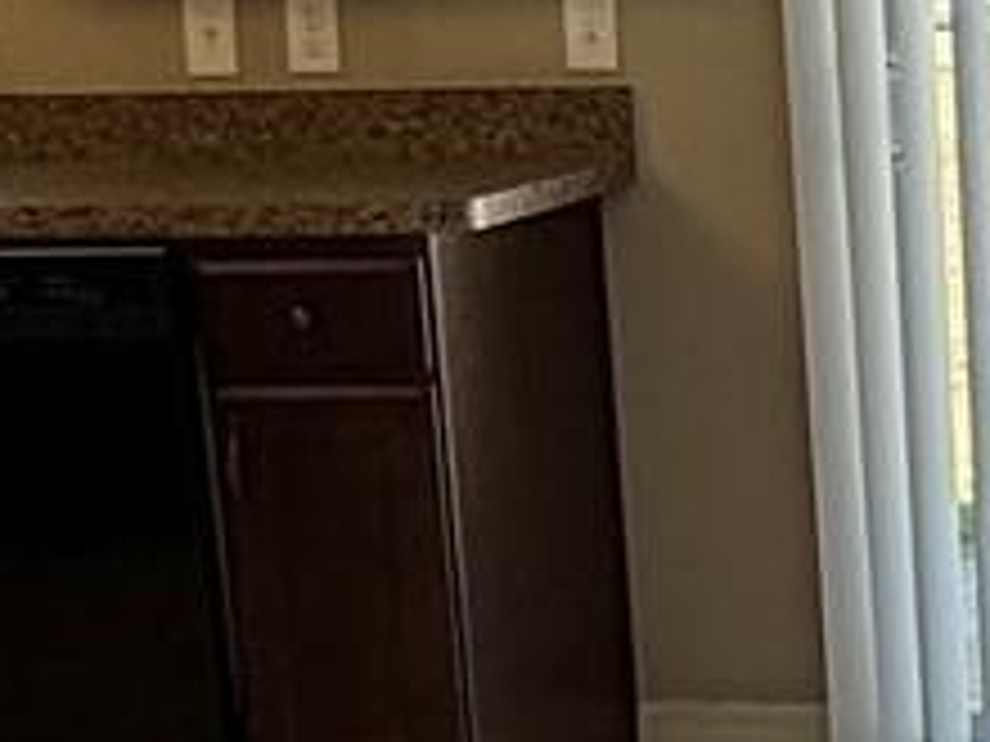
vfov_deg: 14.5
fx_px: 2917
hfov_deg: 17.3
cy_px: 463
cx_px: 1490
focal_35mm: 102
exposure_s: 1/120
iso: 125
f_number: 2.2
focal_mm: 2.22
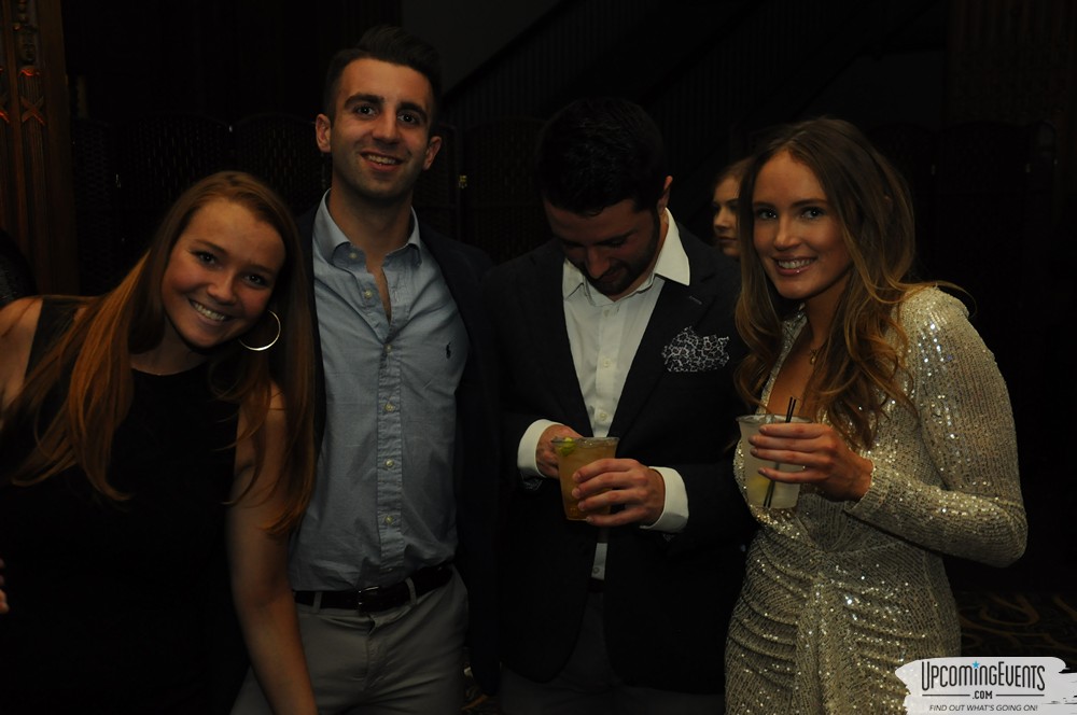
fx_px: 1569
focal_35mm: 52
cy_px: 358
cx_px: 538
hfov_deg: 37.9
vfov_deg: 25.7
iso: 800
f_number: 4.5
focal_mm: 35
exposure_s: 1/60
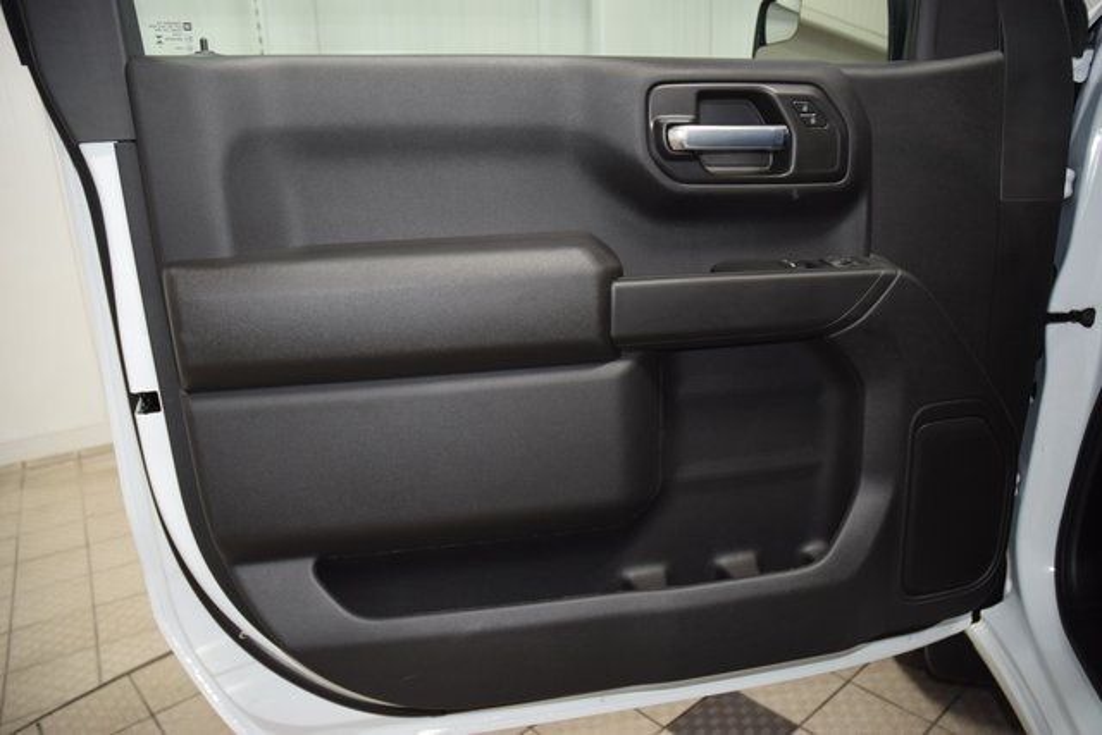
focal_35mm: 27
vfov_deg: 48.0
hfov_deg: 67.4
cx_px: 551
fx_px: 827
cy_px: 368
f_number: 3.5
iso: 900
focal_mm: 18
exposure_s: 1/60
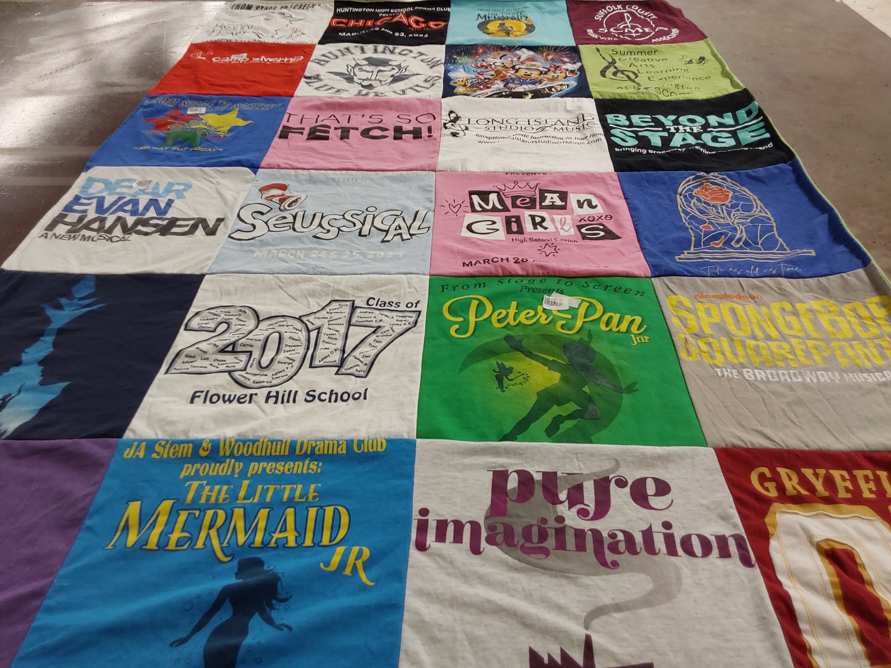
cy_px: 334
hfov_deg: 63.4
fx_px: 721
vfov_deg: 49.7
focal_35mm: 28
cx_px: 446
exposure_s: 1/50
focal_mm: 2.91
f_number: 1.9
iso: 64
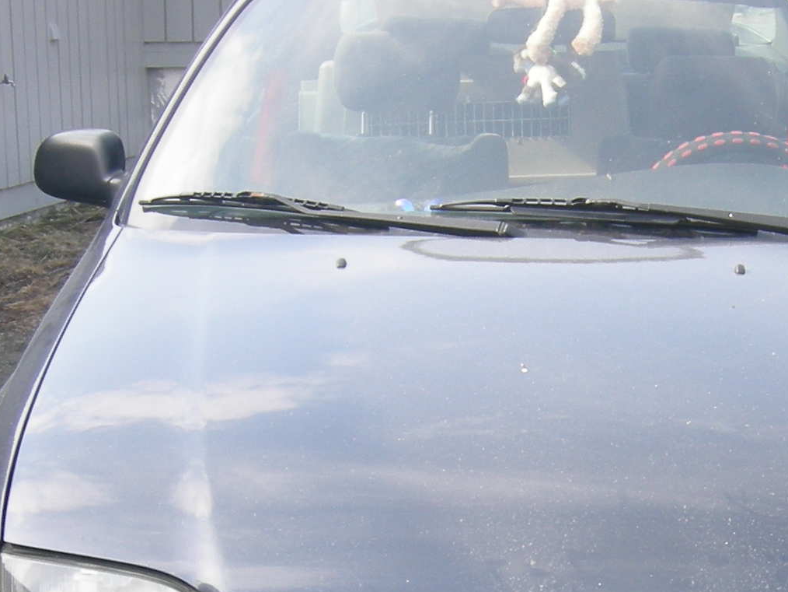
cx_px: 617
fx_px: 2095
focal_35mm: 92
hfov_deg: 21.1
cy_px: 600
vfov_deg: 15.7
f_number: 4.3
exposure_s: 1/110
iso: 64
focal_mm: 7.5
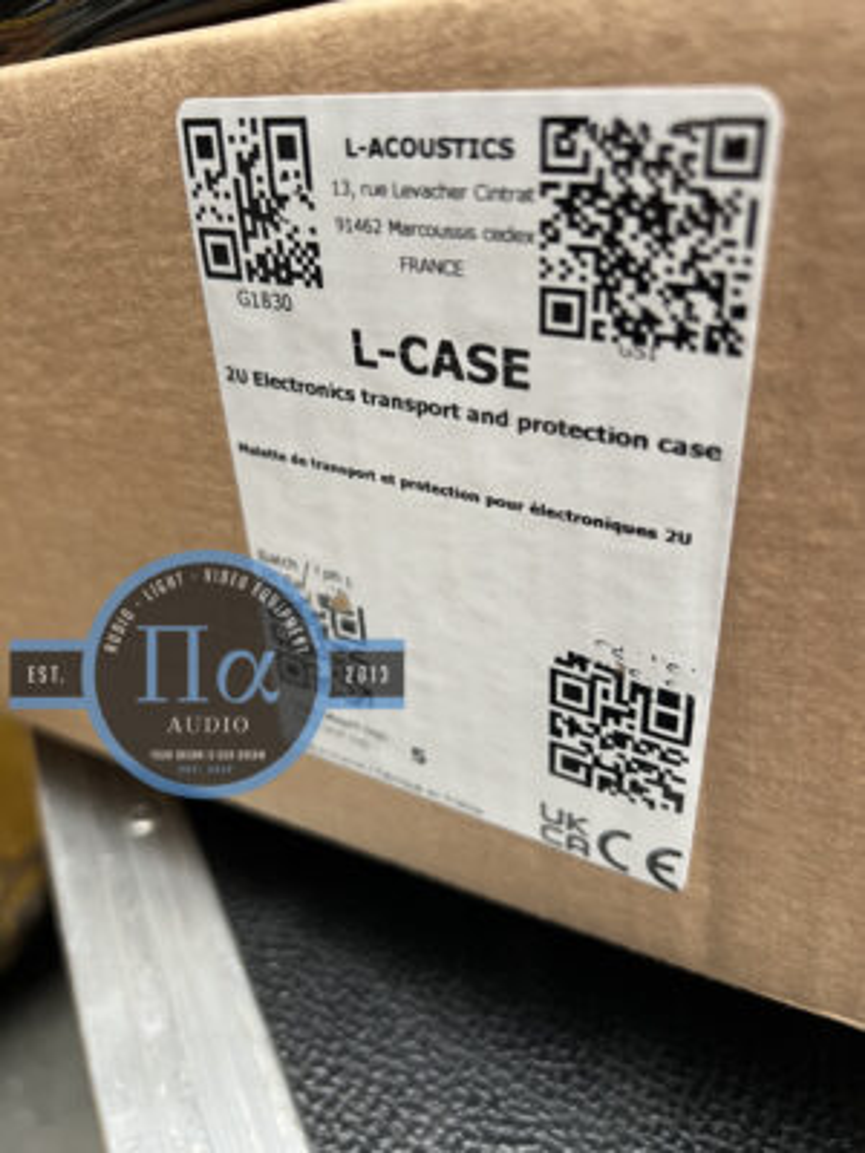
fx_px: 866
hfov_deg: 53.1
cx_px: 432
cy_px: 576
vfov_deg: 67.3
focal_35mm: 26
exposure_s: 1/60
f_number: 1.5
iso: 160
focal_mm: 5.7
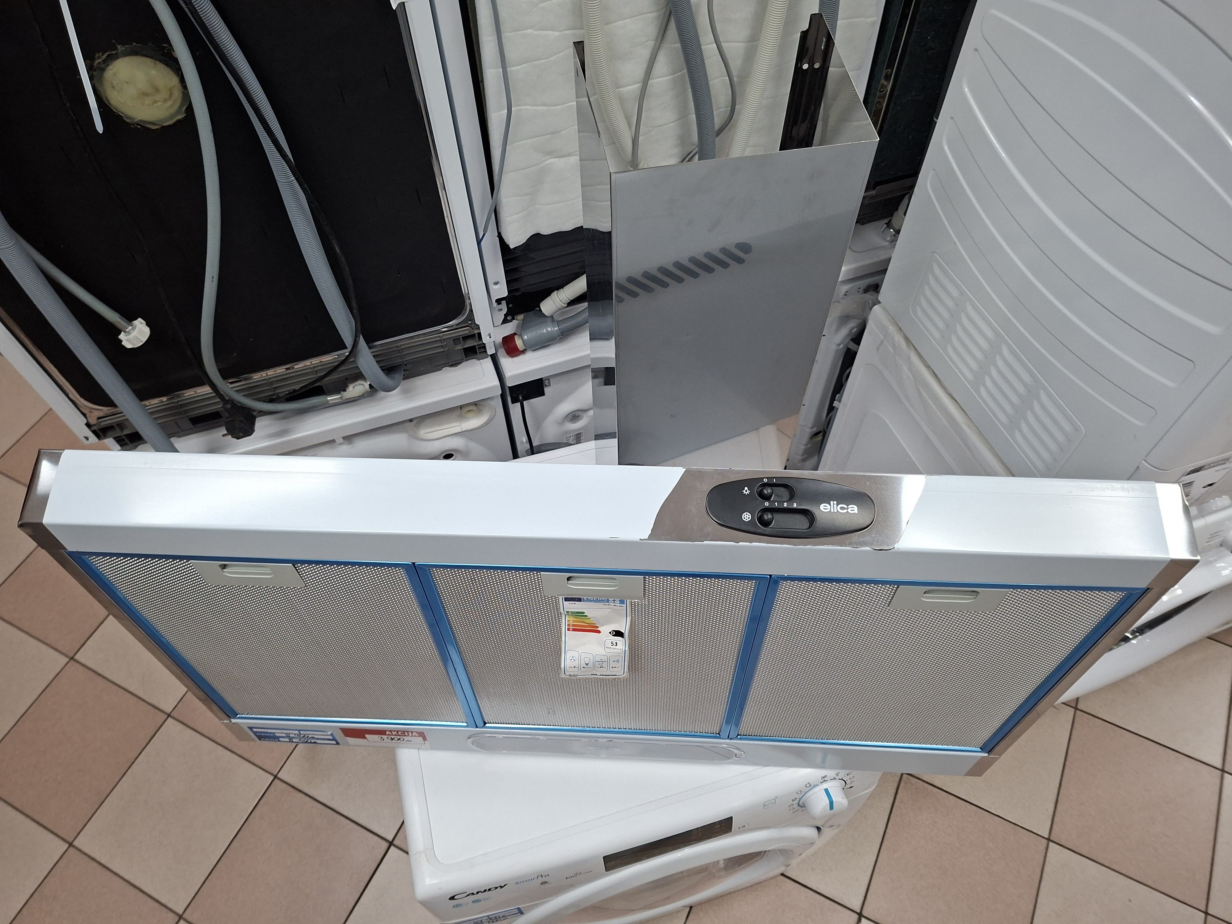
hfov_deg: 73.9
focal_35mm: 23
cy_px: 462
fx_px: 819
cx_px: 616
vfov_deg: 58.9
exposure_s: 1/100
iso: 250
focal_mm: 5.54
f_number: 1.8
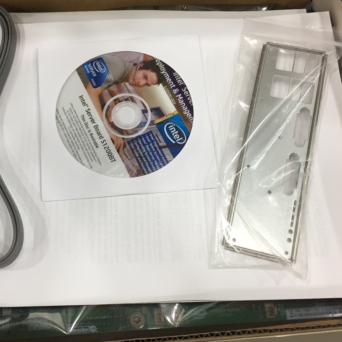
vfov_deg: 41.8
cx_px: 133
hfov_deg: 41.6
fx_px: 447
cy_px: 154
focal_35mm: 40
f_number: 2.2
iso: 64
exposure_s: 1/33
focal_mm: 4.15
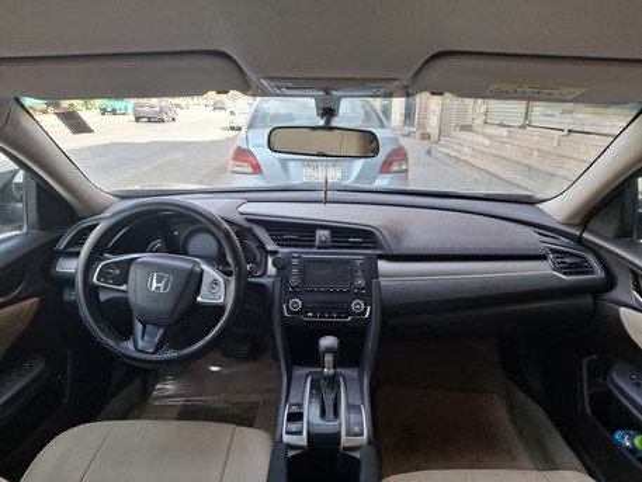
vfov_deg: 58.9
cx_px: 321
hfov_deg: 73.9
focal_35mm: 23
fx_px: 427
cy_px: 241
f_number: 1.8
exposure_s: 1/197
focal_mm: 5.54
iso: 50
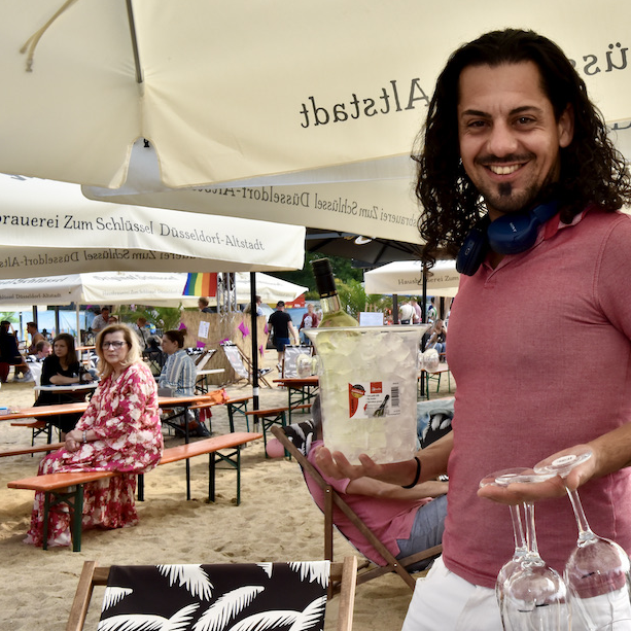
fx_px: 1114
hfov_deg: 30.9
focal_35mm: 54
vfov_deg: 31.6
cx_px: 499
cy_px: 300
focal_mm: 38
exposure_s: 1/200
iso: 1250
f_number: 20
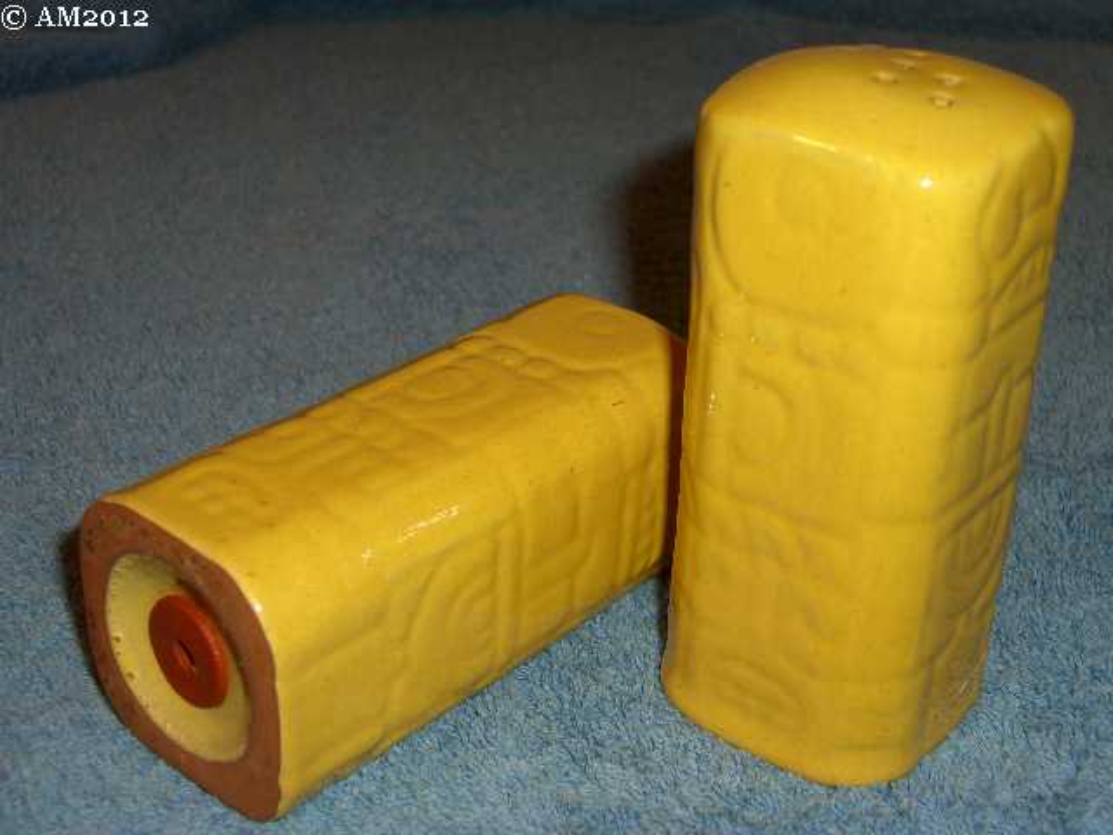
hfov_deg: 34.9
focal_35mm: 55
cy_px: 418
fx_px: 1768
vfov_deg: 26.6
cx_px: 556
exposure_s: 1/60
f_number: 3.4
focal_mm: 11.5
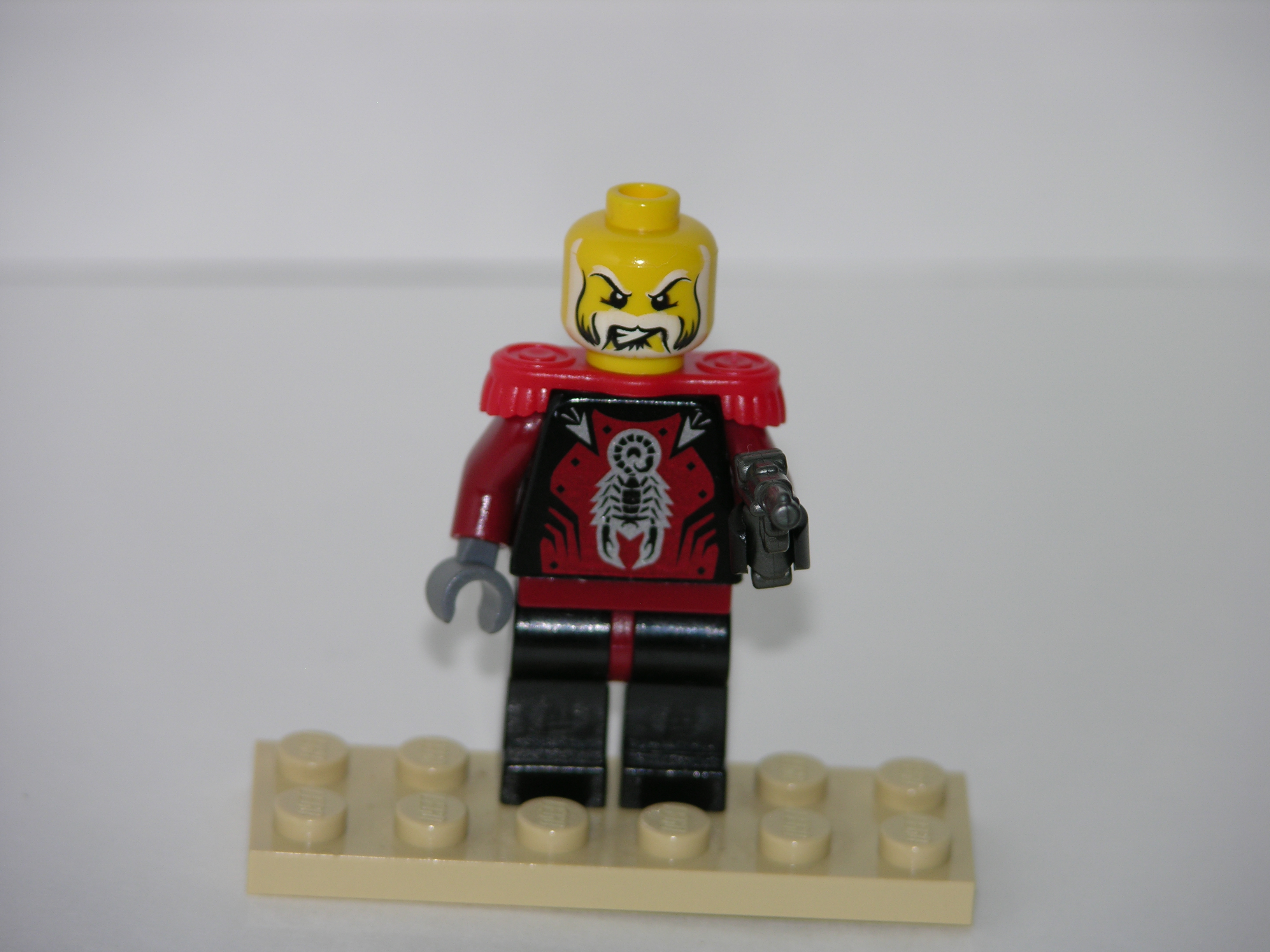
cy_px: 476
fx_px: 10273
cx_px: 635
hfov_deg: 7.1
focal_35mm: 280
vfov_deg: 5.3
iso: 50
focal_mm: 71.2
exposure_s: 1/253
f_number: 4.2
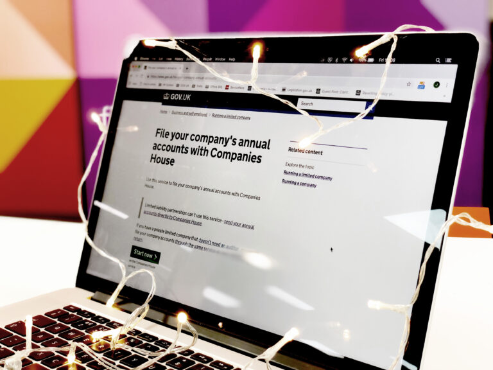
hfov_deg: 36.8
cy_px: 185
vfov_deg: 28.0
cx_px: 246
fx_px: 741
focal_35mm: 52
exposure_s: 1/33
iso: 80
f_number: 2.4
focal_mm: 6
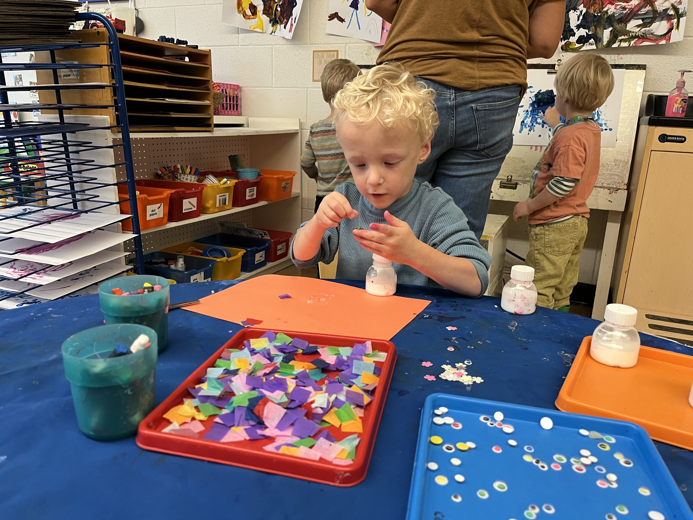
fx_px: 521
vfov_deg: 53.1
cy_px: 260
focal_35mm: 26
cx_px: 346
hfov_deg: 67.3
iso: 160
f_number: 1.6
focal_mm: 5.1
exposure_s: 1/60
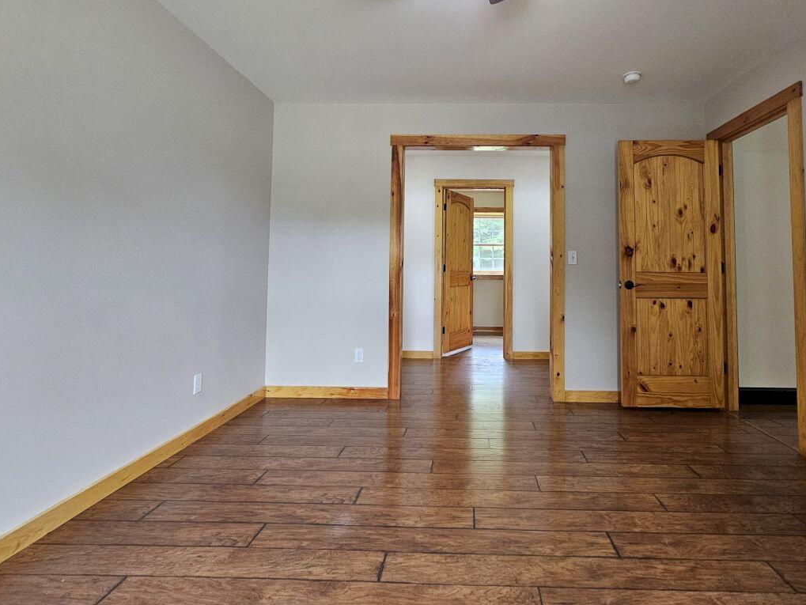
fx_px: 396
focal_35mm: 17
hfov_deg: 90.4
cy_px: 242
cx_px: 461
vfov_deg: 74.0
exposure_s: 1/40
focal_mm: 2.2
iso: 320
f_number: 2.2
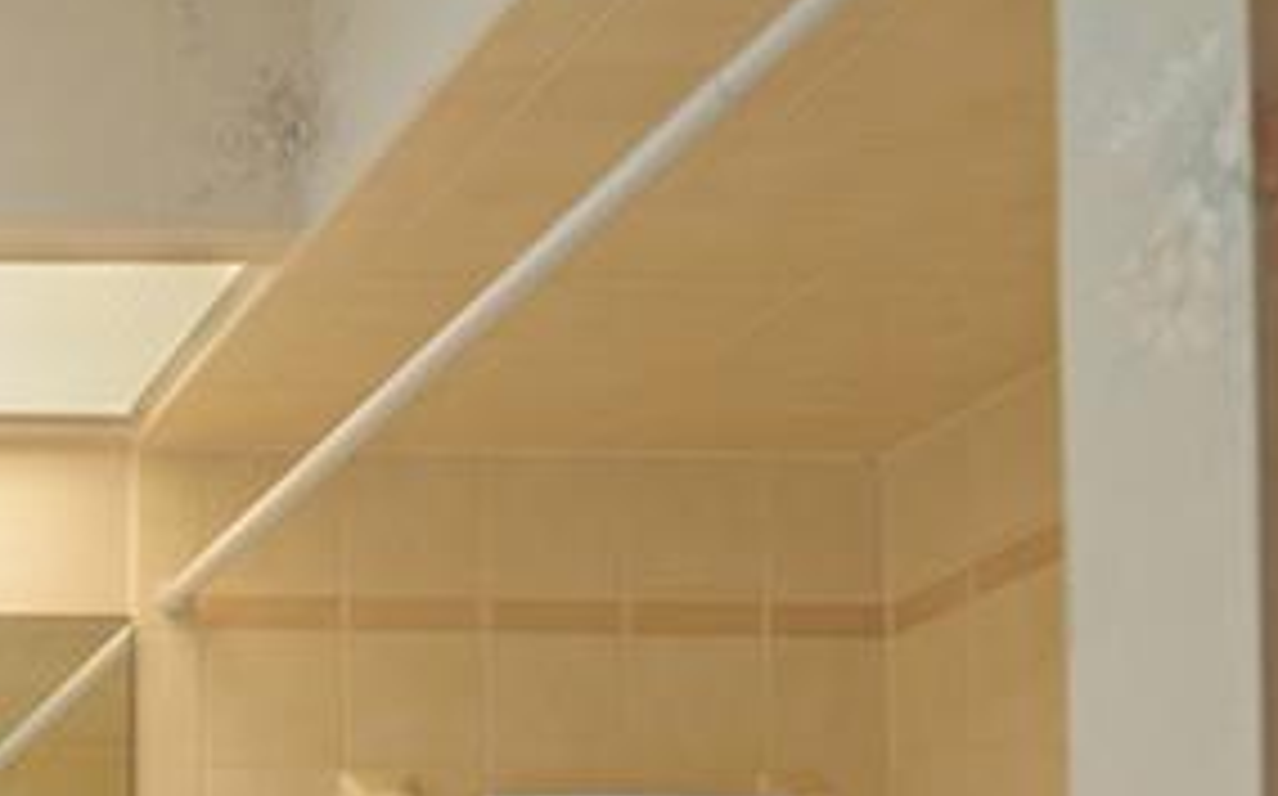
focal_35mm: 69
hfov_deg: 24.1
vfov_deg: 16.3
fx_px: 2401
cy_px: 1367
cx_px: -580
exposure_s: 1/125
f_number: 2.8
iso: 100
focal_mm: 12
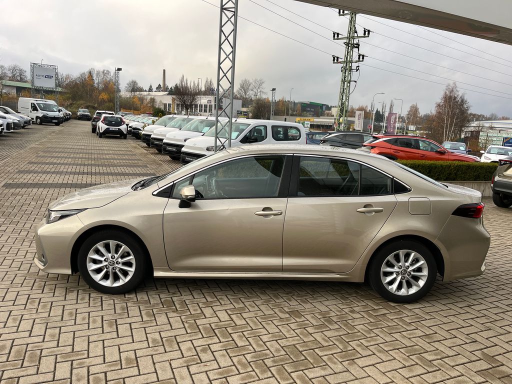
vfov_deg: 53.1
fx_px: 385
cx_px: 256
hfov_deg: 67.3
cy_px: 192
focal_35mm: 26
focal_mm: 5.1
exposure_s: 1/661
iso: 50
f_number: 1.6
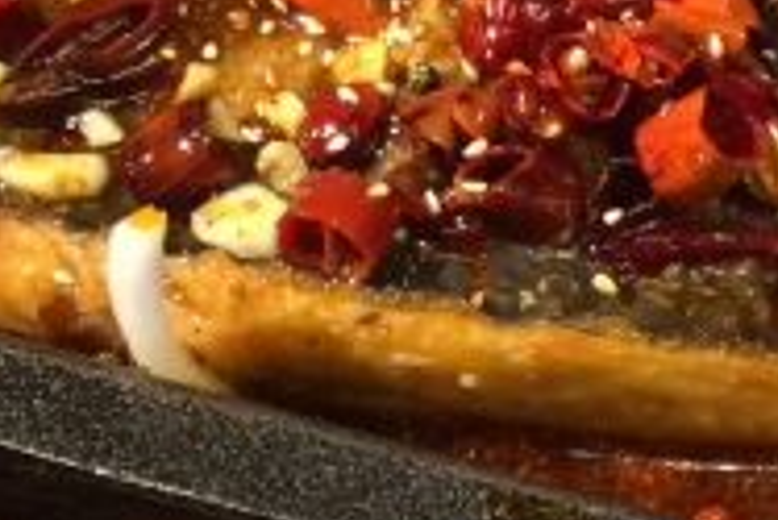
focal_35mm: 113
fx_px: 2444
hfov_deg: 17.9
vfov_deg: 12.1
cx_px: 645
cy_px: 210
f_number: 2.2
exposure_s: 1/30
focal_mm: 4.15
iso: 200
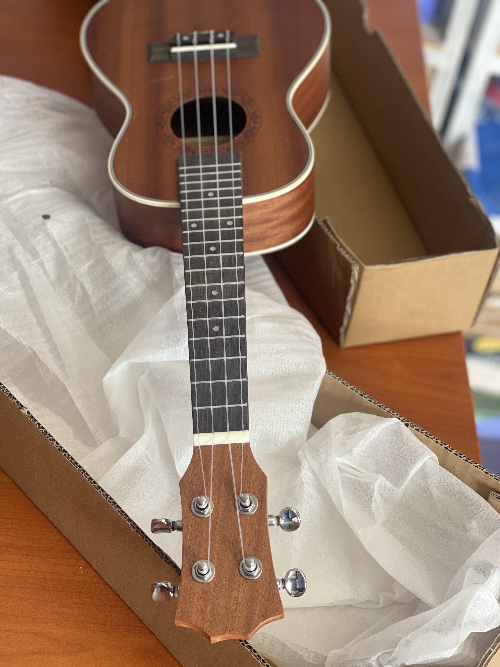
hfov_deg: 22.9
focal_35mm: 64
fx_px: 1233
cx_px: 250
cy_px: 334
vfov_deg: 30.3
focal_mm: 7.5
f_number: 2.2
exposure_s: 1/115
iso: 250
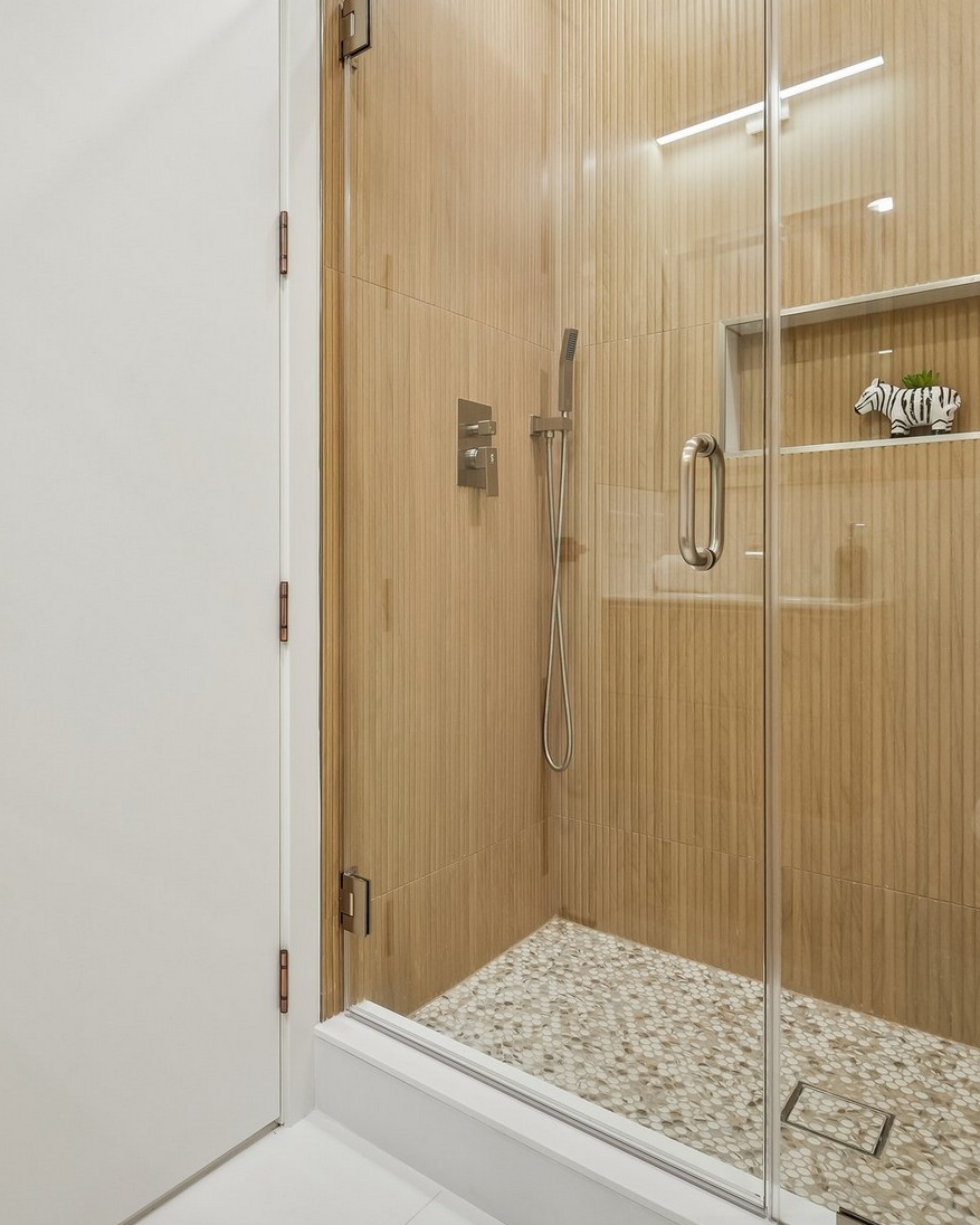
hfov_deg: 39.5
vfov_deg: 49.1
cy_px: 611
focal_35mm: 37
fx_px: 1341
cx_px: 295
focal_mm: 24
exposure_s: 1/80
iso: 640
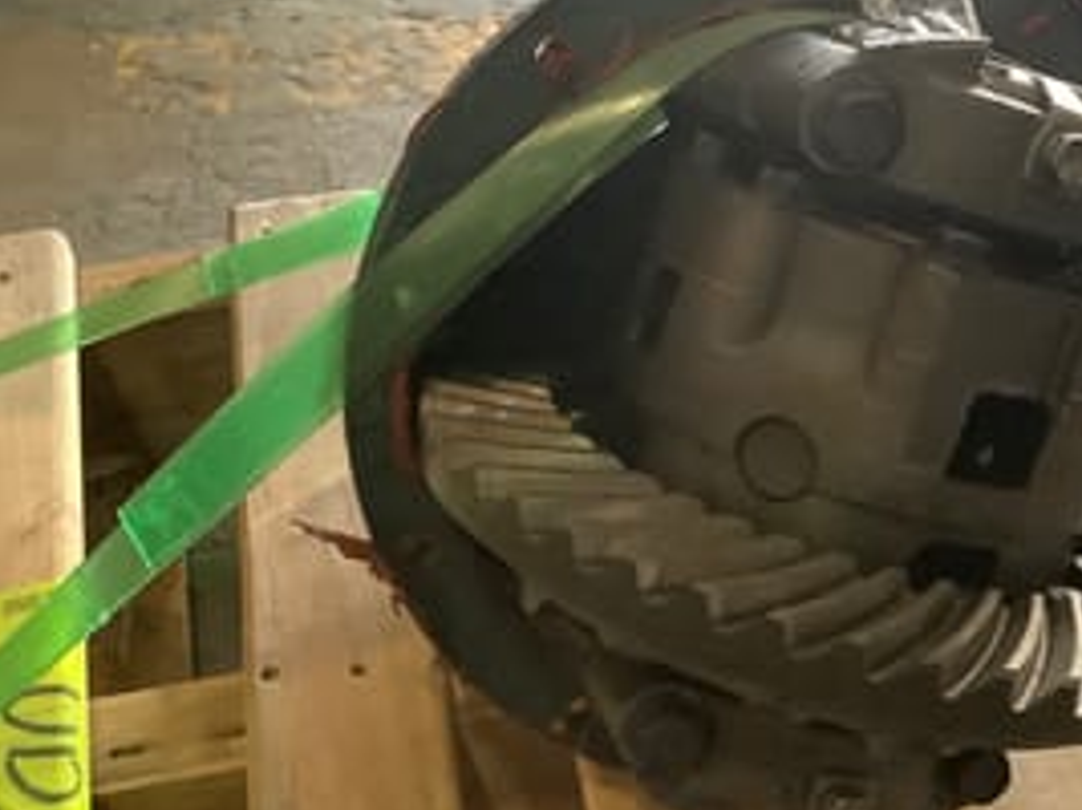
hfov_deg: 32.9
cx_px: 742
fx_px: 1812
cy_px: 484
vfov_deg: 25.2
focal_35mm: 58
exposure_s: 1/50
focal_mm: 3.3
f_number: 2.4
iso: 320
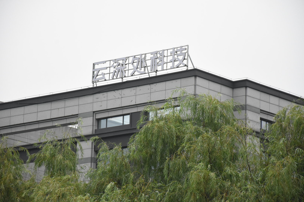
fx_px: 1469
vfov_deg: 7.9
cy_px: 101
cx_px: 152
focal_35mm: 174
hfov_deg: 11.8
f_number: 5.6
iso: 4000
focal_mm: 116
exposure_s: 1/5000
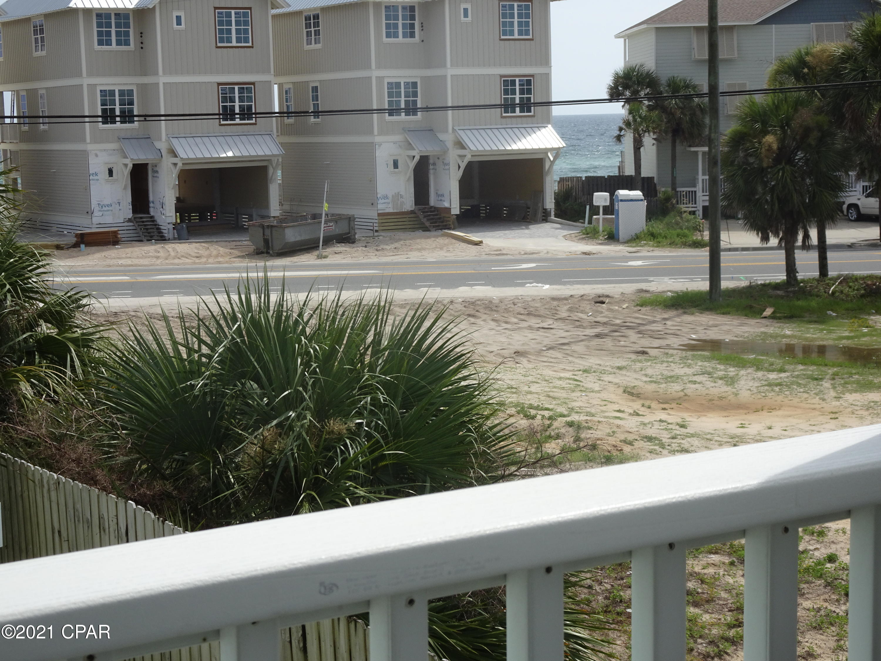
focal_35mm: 64
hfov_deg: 30.3
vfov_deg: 22.9
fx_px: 1629
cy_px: 330
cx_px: 440
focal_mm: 10.95
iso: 80
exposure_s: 1/640
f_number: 4.5
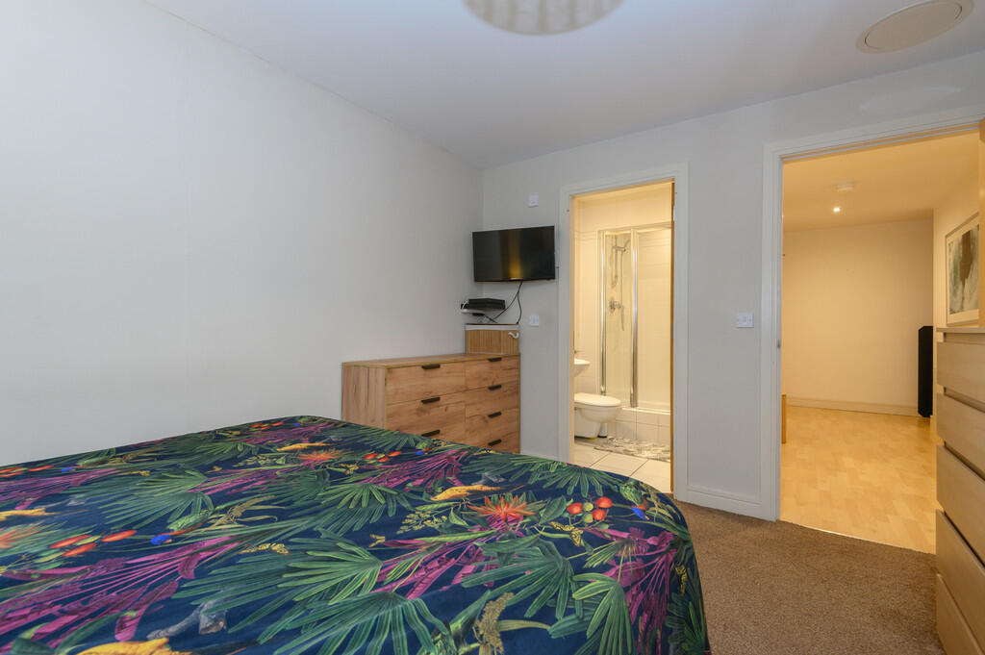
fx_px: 437
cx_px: 492
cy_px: 328
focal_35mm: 16
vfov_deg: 73.7
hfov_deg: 96.8
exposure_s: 1/6
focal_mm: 16
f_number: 8
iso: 500
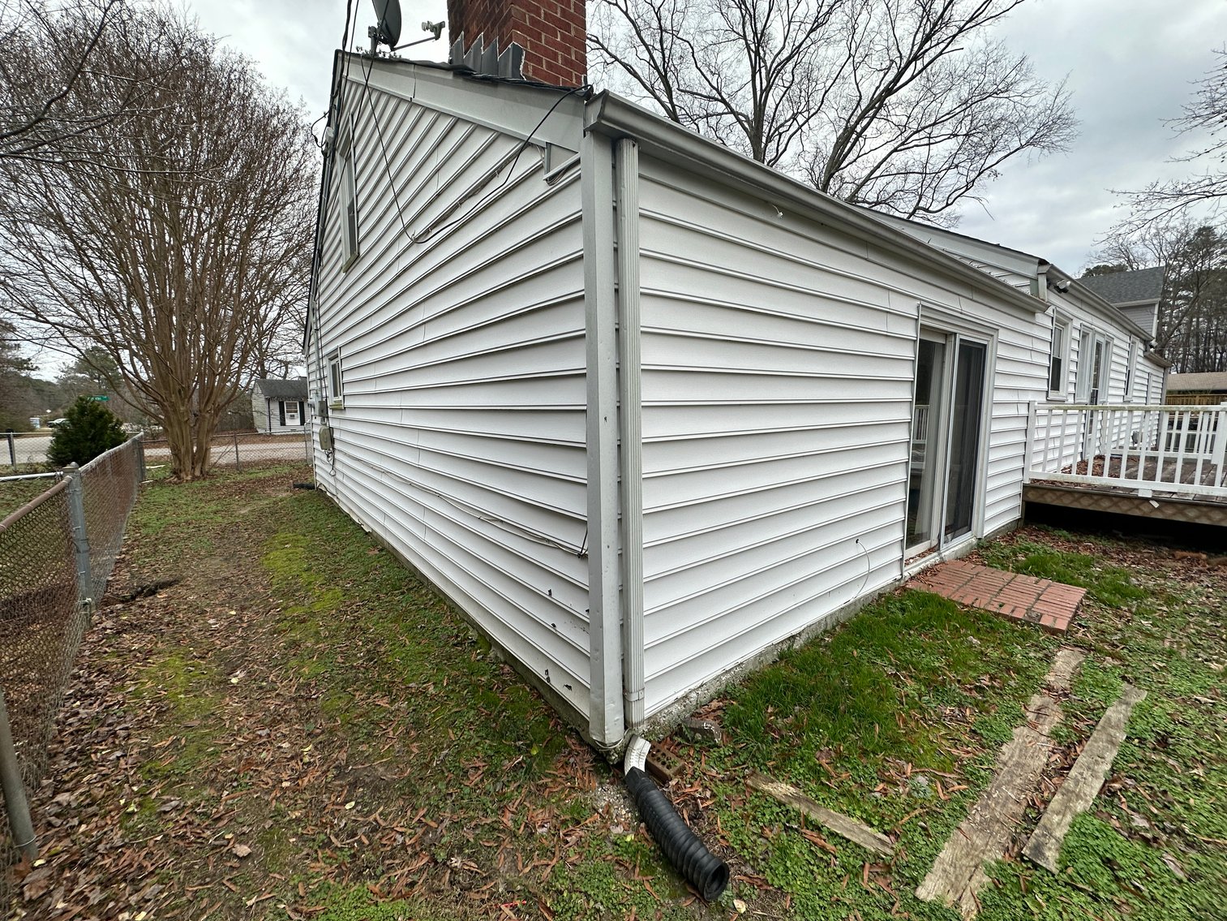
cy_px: 460
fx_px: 496
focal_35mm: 14
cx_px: 614
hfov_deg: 102.1
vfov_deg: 85.7
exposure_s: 1/640
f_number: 2.2
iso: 40
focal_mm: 2.22
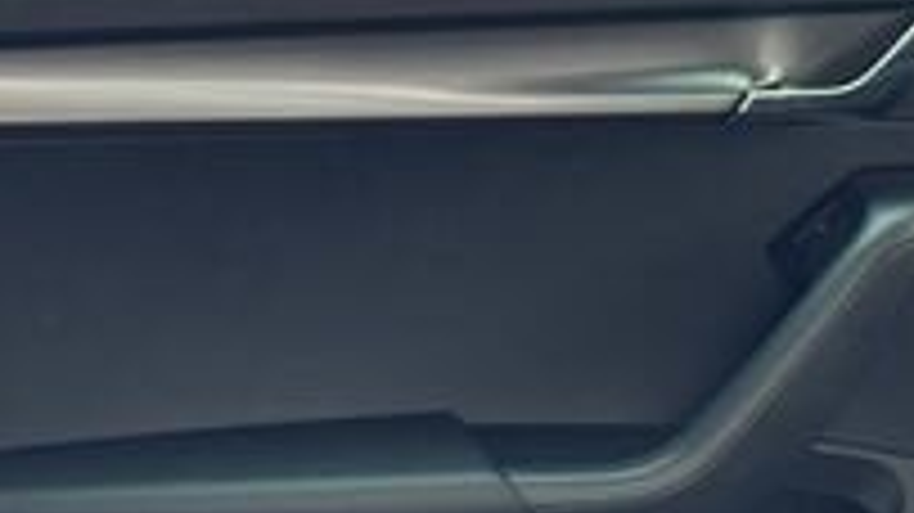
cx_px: 1977
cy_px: 891
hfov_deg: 13.3
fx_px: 3198
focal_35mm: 132
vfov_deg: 8.8
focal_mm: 6.76
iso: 200
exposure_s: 1/70
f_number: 1.78
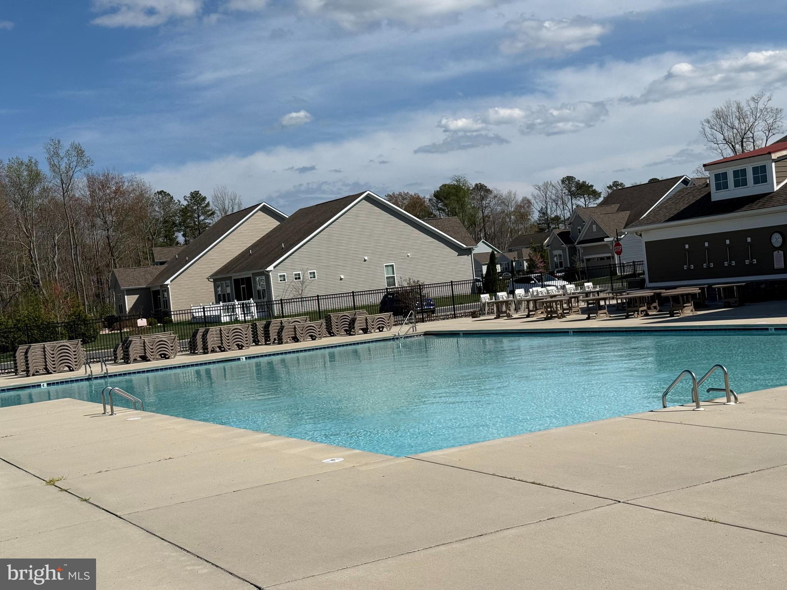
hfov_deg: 39.7
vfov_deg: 30.3
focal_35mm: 48
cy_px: 295
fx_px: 1091
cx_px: 394
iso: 80
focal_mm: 6.76
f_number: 1.78
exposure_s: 1/11364
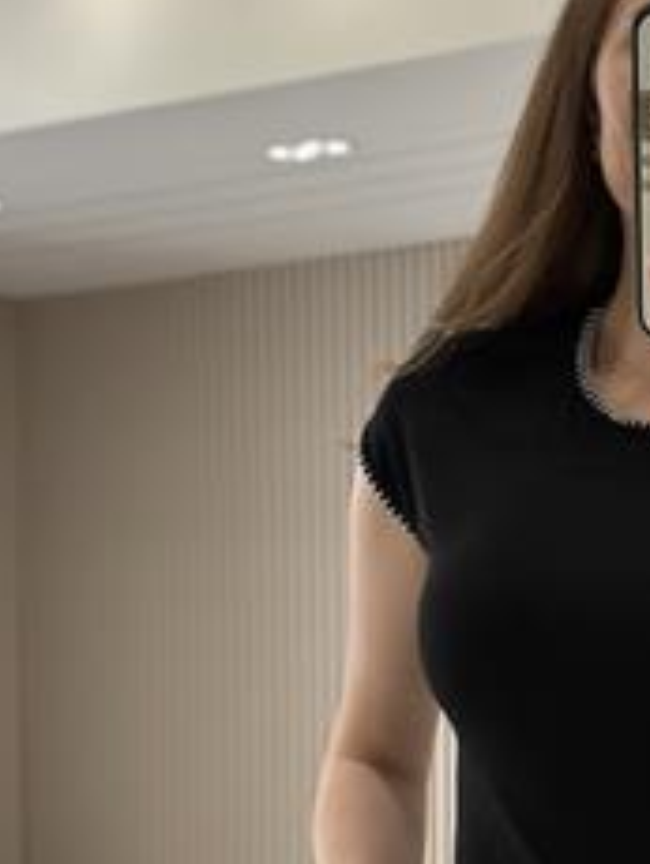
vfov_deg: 17.6
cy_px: 671
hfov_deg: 13.2
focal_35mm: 111
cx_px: 676
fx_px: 2774
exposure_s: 1/332
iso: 80
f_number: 1.78
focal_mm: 6.86
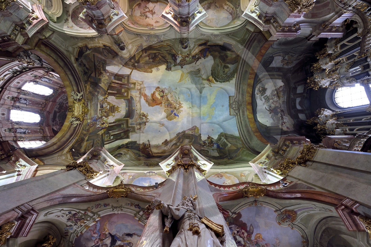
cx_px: 186
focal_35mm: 14
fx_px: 144
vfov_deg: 81.1
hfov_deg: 104.3
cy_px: 124
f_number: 9
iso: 1600
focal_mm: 14
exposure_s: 1/20
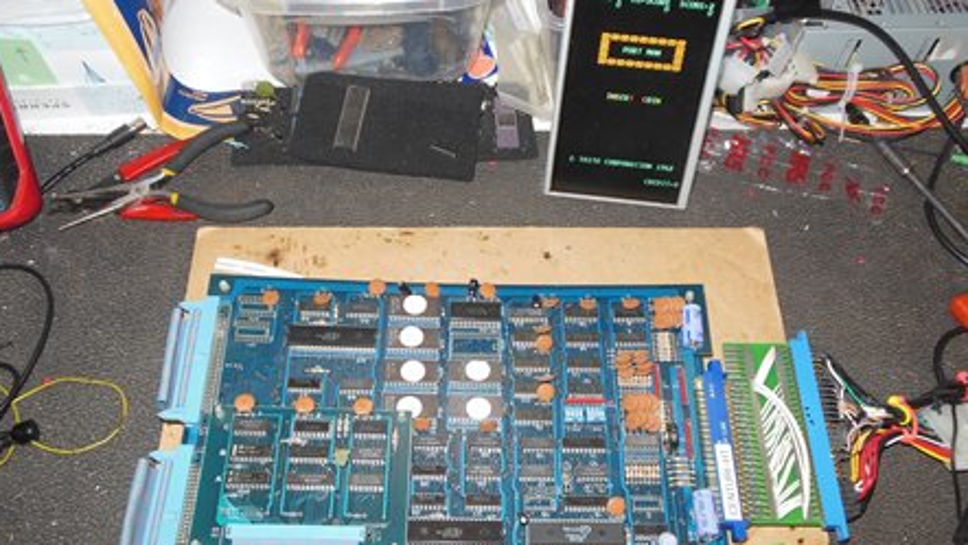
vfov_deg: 36.6
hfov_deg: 61.0
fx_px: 822
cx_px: 480
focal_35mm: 32
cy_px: 315
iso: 200
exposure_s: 1/25
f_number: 3.3
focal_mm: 5.2
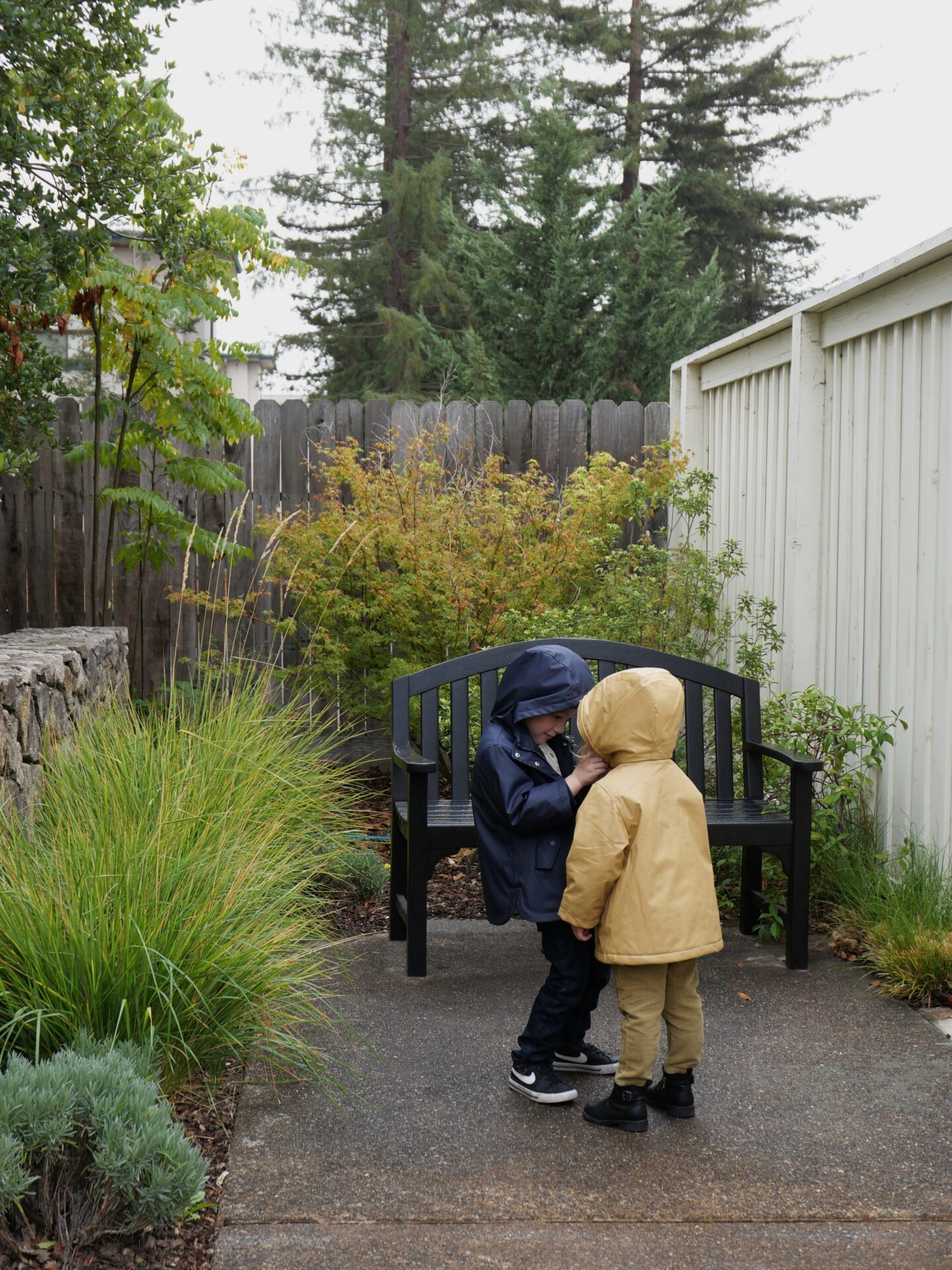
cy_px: 635
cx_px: 476
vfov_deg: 38.2
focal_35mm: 50
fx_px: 1833
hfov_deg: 29.1
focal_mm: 22.7
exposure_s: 1/125
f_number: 3.2
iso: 200
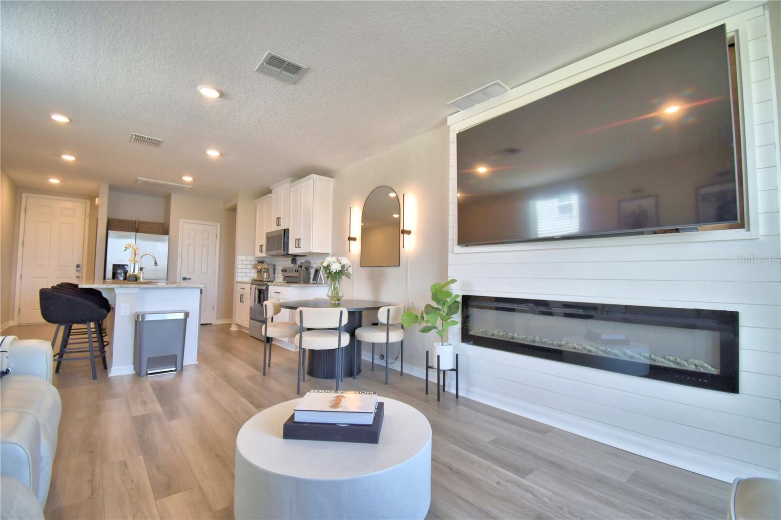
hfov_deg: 100.4
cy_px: 260
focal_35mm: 15
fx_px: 325
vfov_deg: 77.3
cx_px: 390
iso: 400
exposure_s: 1/80
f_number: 4.5
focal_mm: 10
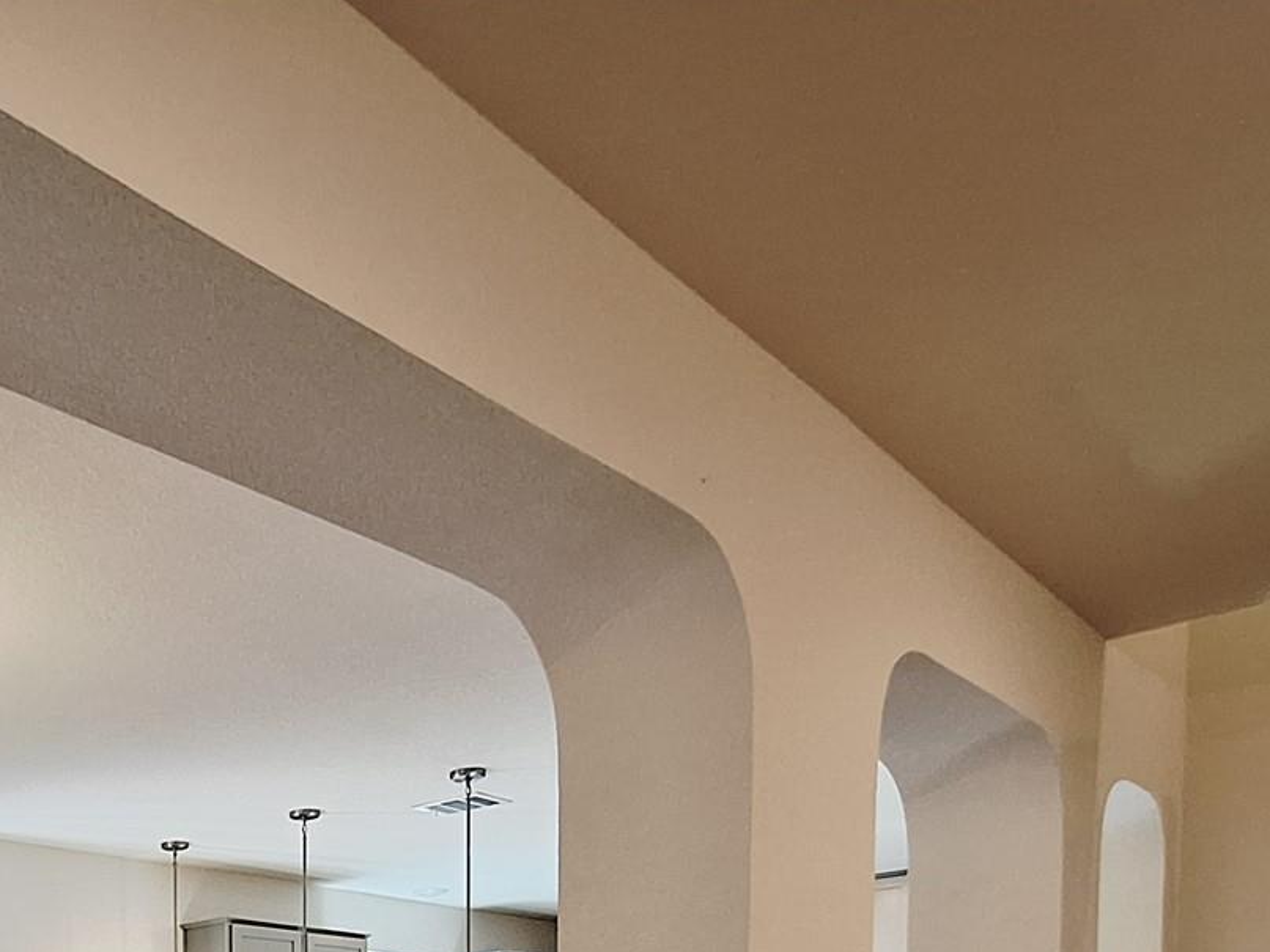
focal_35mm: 33
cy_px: 1196
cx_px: 88
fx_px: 1211
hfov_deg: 48.5
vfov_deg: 33.3
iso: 100
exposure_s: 1/40
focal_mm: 1.74
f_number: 2.2
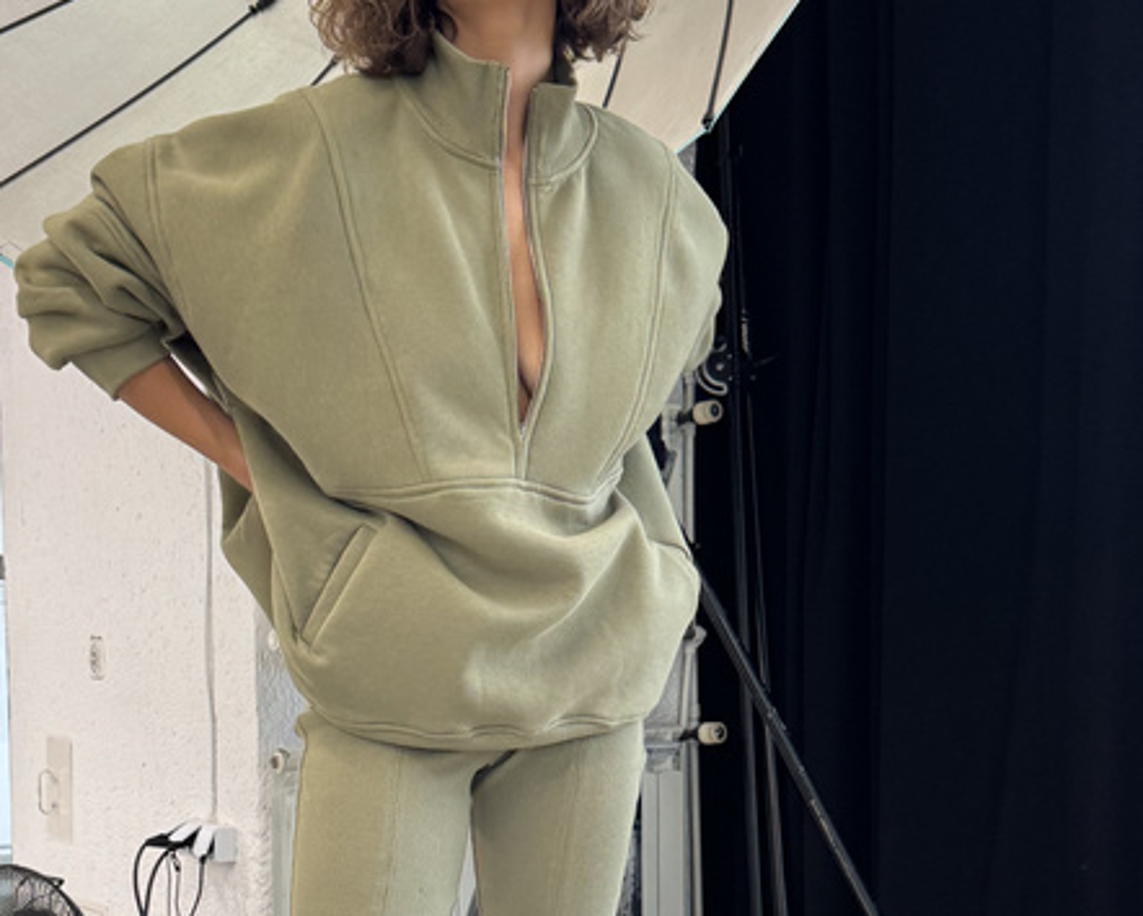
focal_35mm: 53
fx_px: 1794
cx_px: 450
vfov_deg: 28.1
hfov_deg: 35.2
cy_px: 730
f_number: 1.78
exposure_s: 1/100
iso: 200
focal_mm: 6.76
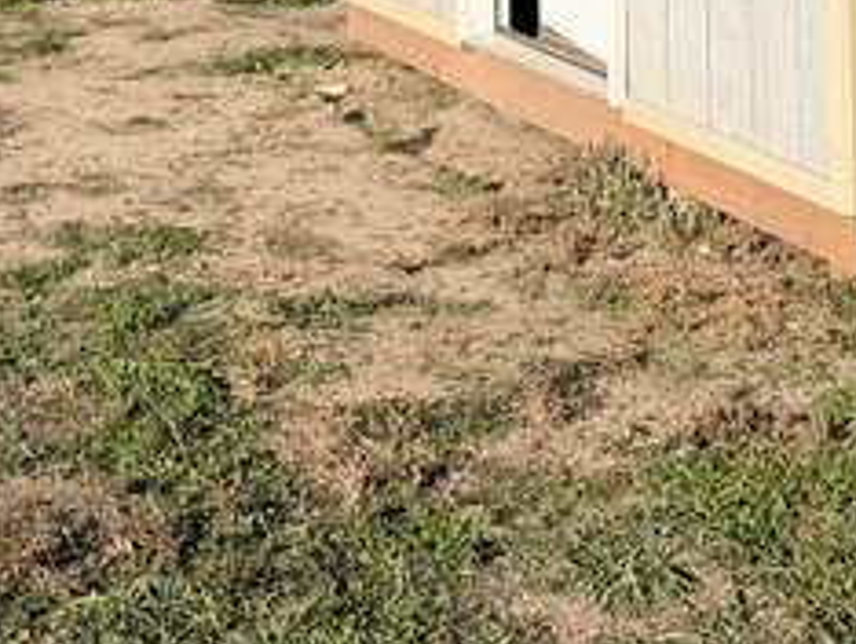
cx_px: 256
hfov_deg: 18.6
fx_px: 2599
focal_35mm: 105
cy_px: -516
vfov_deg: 12.8
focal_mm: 6.76
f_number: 1.78
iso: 80
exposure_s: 1/7353
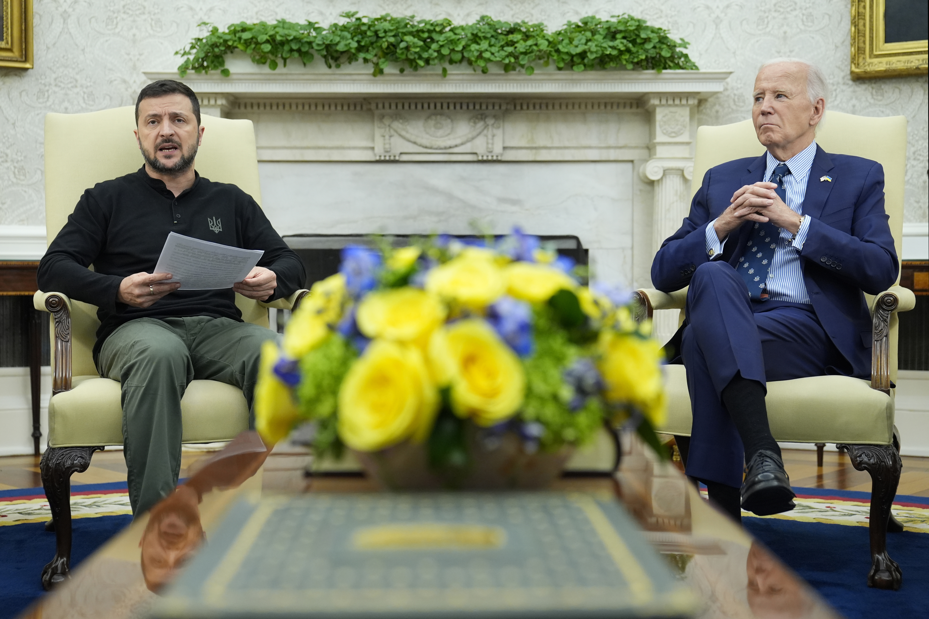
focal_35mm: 48
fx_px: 1239
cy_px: 310
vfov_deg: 28.1
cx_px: 464
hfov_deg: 41.1
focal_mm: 48
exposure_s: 1/200
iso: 2500
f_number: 3.2
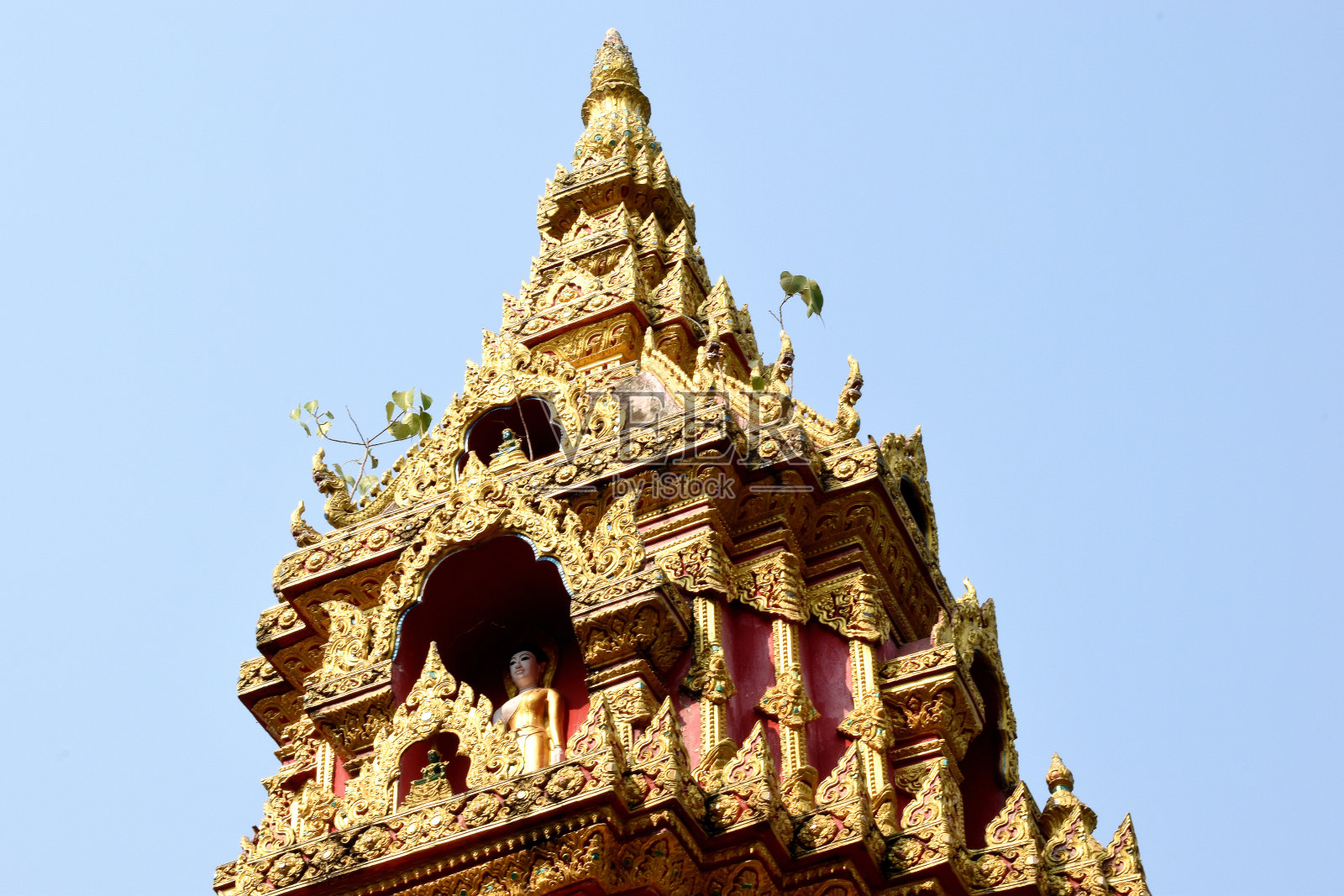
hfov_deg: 24.6
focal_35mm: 82
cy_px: 448
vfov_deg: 16.6
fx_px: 3080
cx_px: 672
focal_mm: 55
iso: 200
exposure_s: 1/60
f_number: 25
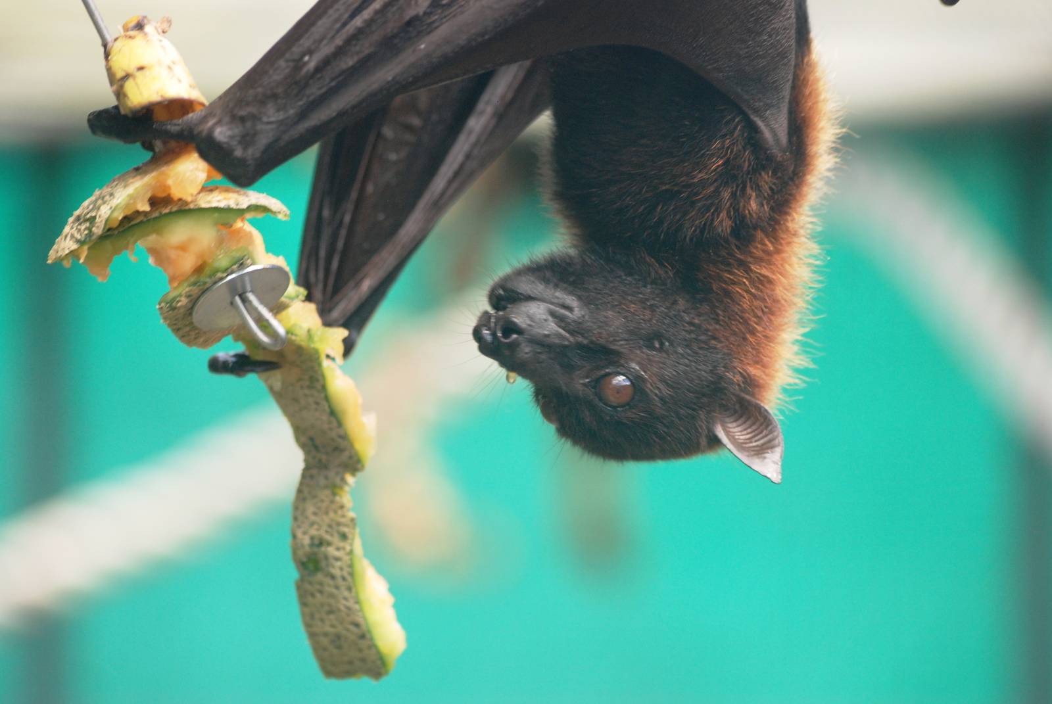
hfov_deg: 9.1
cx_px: 526
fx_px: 6583
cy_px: 352
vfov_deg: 6.1
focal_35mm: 225
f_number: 4.5
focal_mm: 150
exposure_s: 1/125
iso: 400
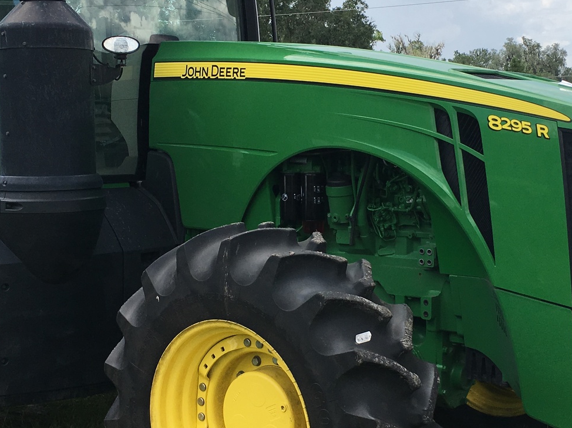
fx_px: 1008
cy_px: 209
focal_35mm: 61
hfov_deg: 31.7
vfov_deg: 24.0
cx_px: 322
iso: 25
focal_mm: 4.15
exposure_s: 1/1131
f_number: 2.2
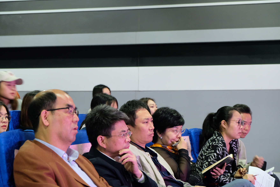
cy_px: 93
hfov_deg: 24.2
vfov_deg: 16.3
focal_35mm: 84
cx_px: 139
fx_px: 653
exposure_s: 1/9
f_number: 4
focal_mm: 55
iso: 3200
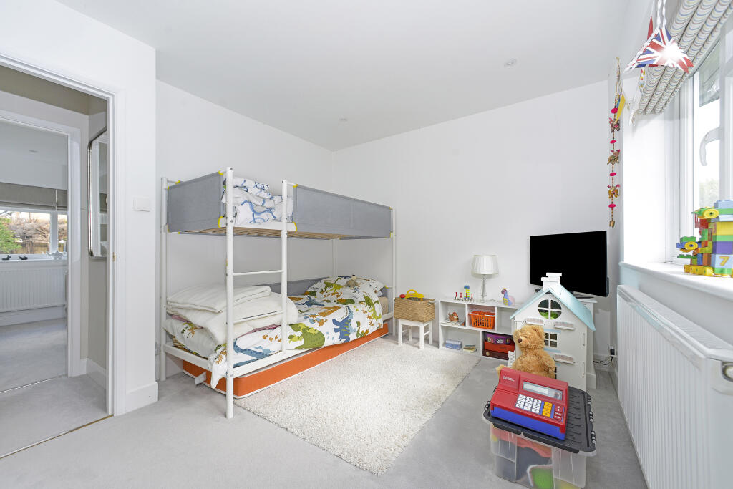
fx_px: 285
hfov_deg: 104.2
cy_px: 244
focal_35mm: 14
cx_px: 366
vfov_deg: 81.2
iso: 400
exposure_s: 1/80
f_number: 7.1
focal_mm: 14
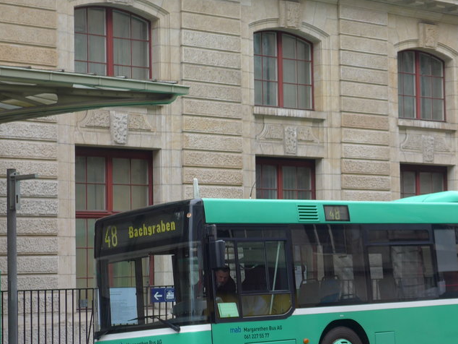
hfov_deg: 18.6
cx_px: 416
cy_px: 199
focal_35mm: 104
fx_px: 1376
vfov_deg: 14.2
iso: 80
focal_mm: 11.3
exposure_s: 1/160
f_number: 3.4
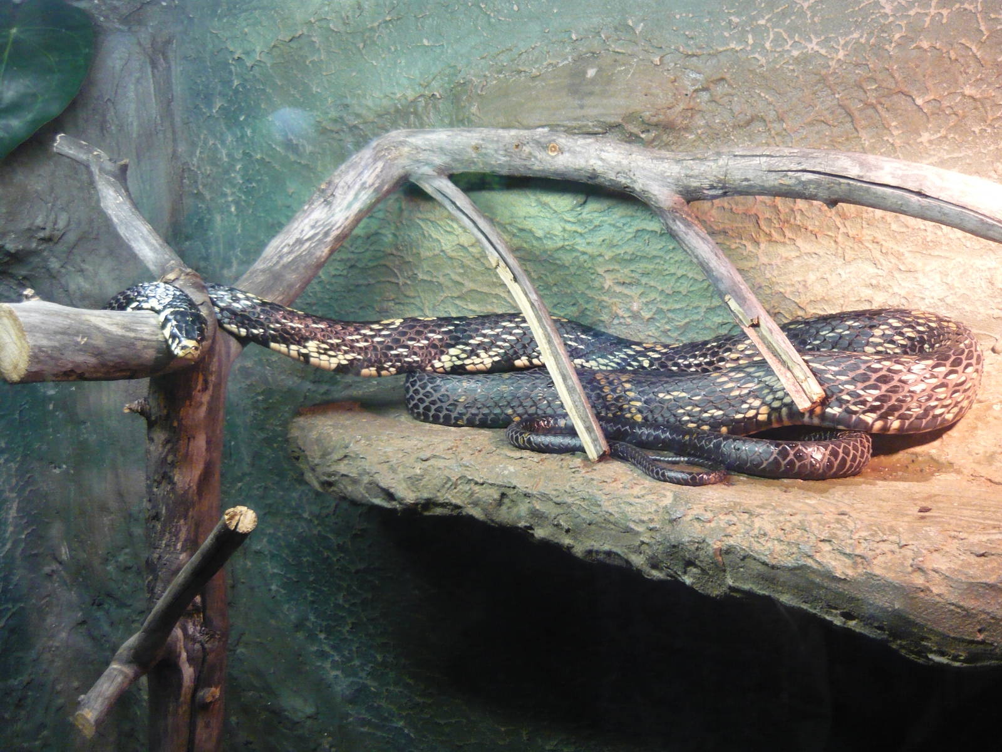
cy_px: 376
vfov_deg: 42.9
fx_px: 955
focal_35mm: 33
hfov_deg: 55.4
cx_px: 501
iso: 400
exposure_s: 1/15
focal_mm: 5.5
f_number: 2.8
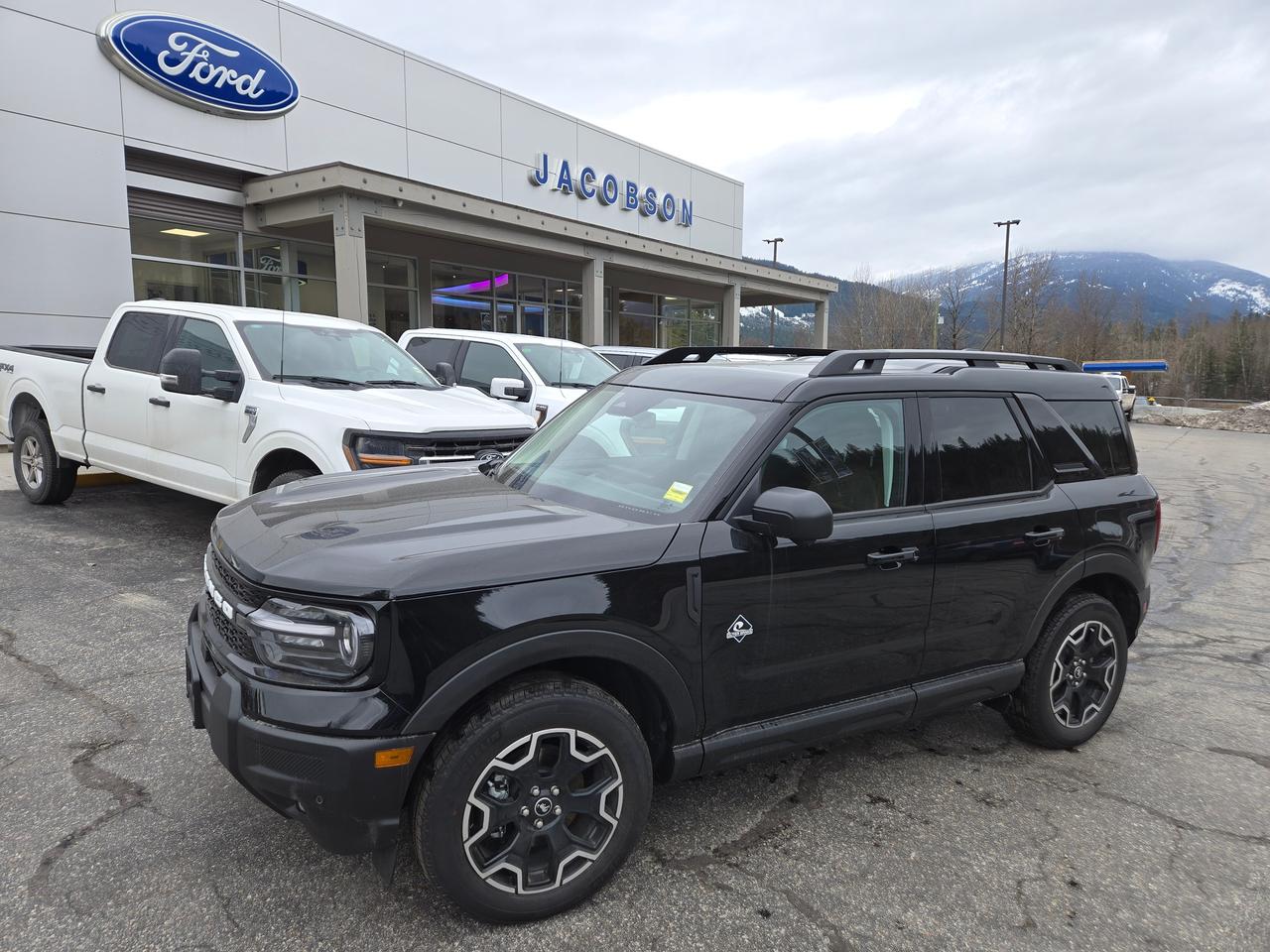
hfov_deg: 73.9
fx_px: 844
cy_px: 476
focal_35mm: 23
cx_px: 635
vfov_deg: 58.9
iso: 25
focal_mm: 5.4
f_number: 1.8
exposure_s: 1/387
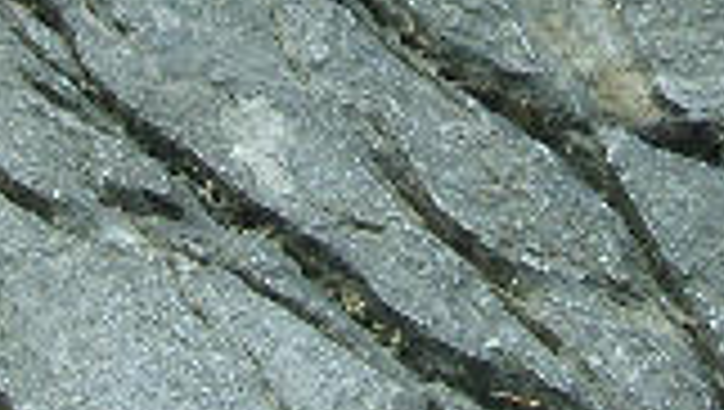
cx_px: 573
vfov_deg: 7.4
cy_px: -207
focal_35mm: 162
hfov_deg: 13.2
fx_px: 3114
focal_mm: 11.78
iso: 125
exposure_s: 1/10
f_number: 2.8
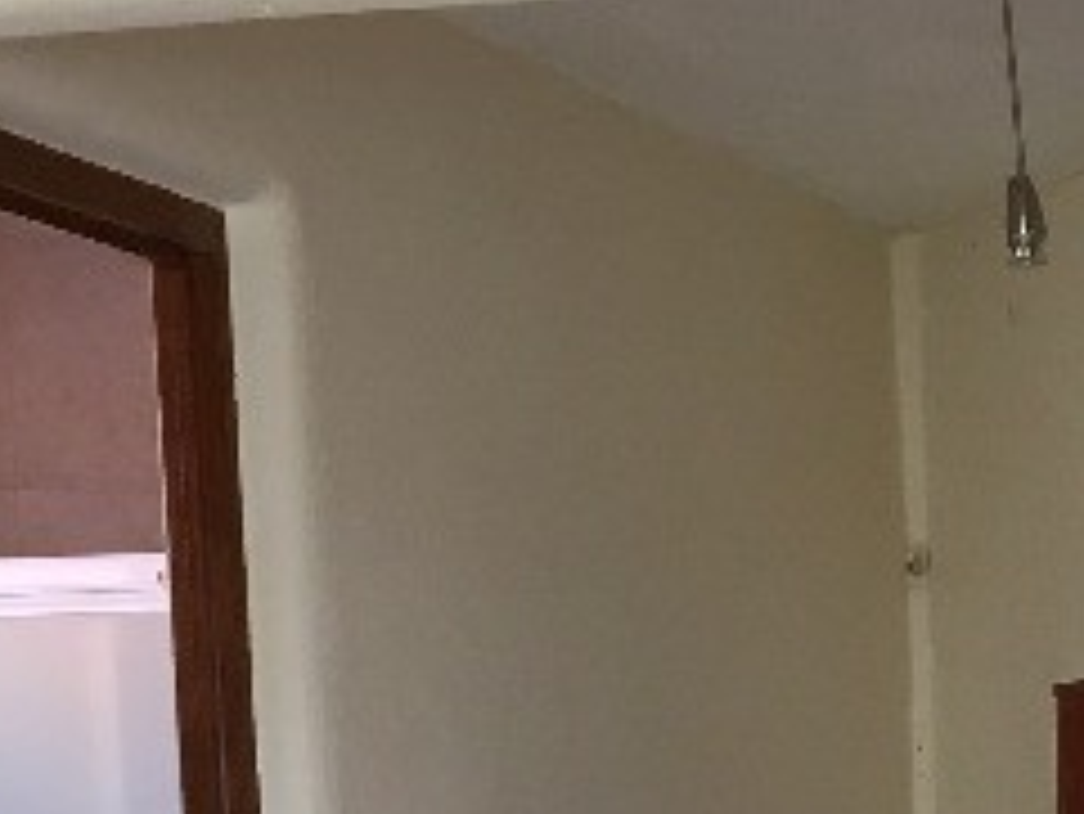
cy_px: 1286
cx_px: 1237
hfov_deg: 15.5
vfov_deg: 11.5
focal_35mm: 123
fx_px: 3854
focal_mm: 4.15
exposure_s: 1/30
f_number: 2.2
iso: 32
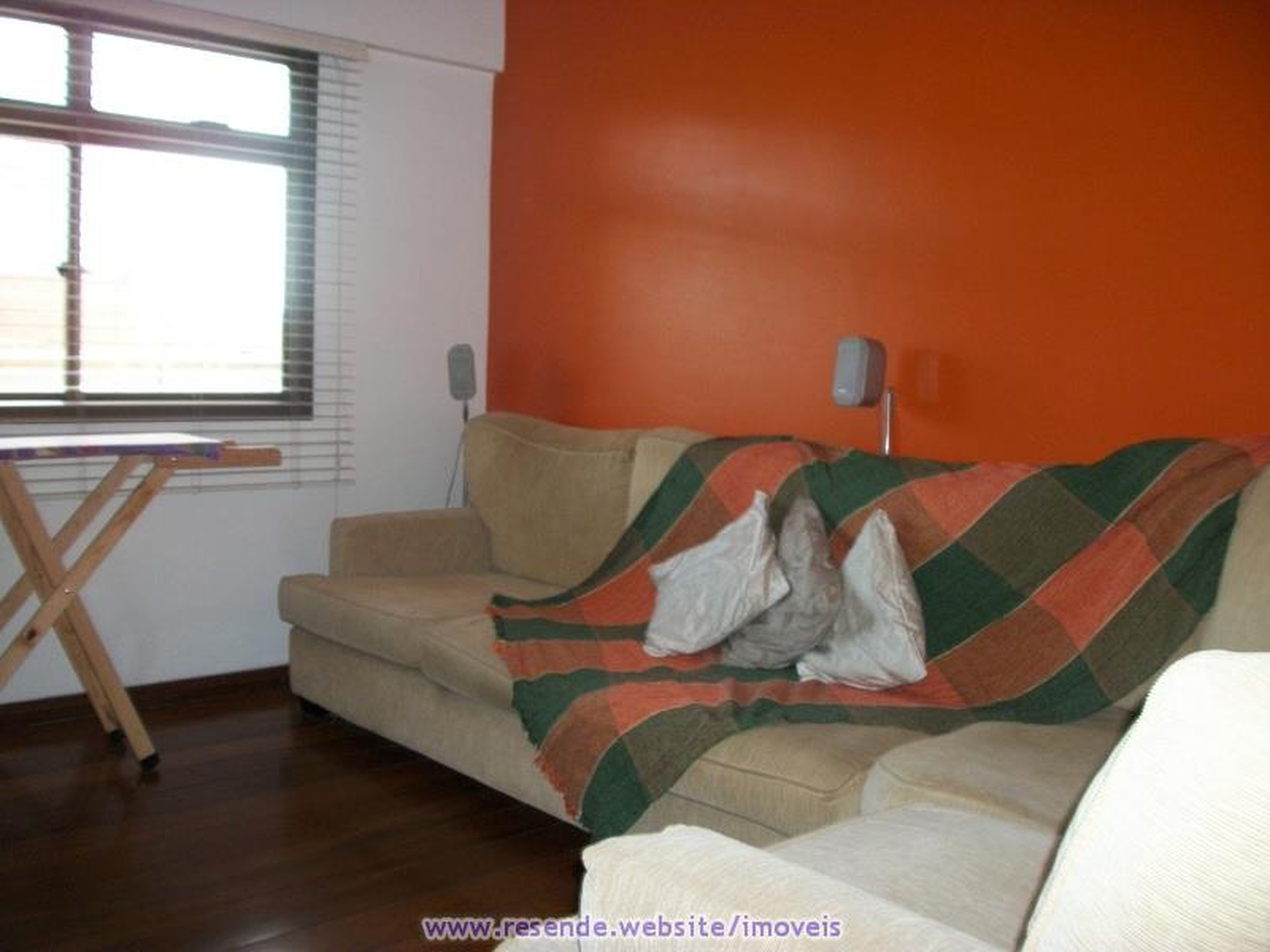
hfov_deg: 56.8
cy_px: 476
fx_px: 1174
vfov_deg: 44.2
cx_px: 635
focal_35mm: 32
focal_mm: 5.7
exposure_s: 1/60
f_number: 2.9
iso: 160
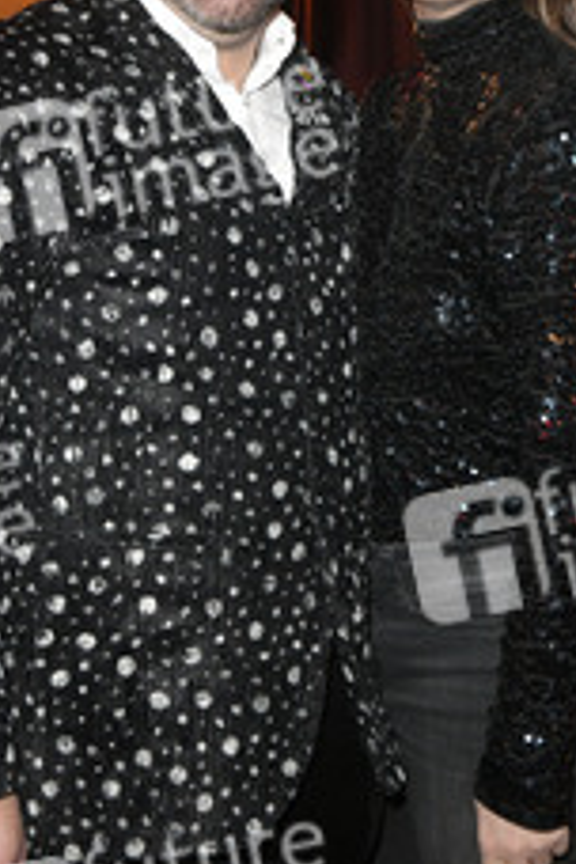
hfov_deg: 17.3
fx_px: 1896
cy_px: 345
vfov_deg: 25.6
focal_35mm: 79
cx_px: 254
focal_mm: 45
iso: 2500
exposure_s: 1/200
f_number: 7.1
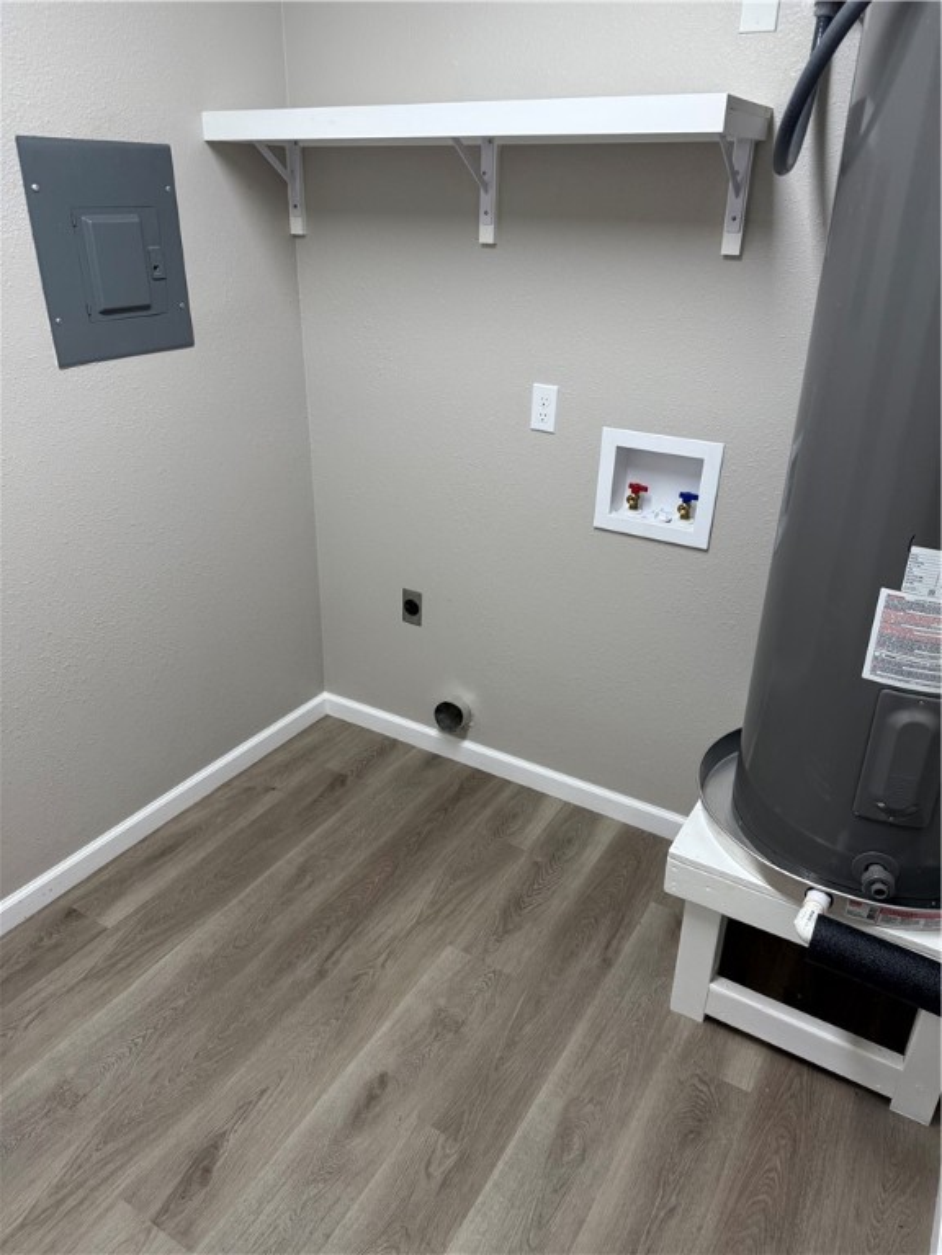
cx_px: 471
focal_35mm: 24
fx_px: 871
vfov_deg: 71.6
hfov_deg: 56.8
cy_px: 628
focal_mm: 6.76
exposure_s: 1/120
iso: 160
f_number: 1.78
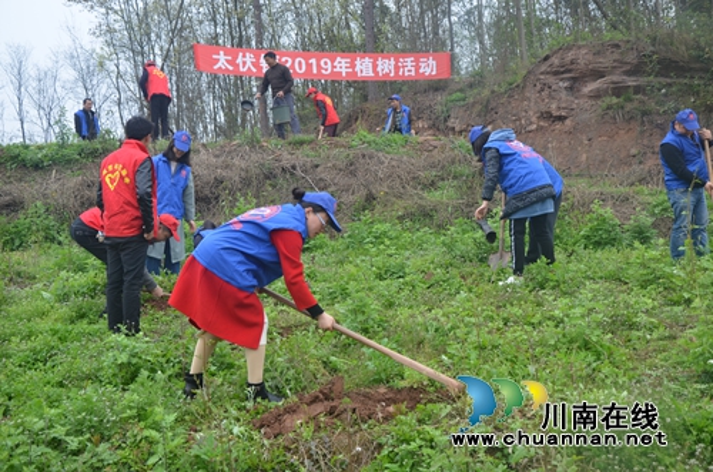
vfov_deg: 31.7
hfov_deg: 46.5
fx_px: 830
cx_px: 356
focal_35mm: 42
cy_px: 236
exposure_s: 1/125
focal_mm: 28
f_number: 5.6
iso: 200
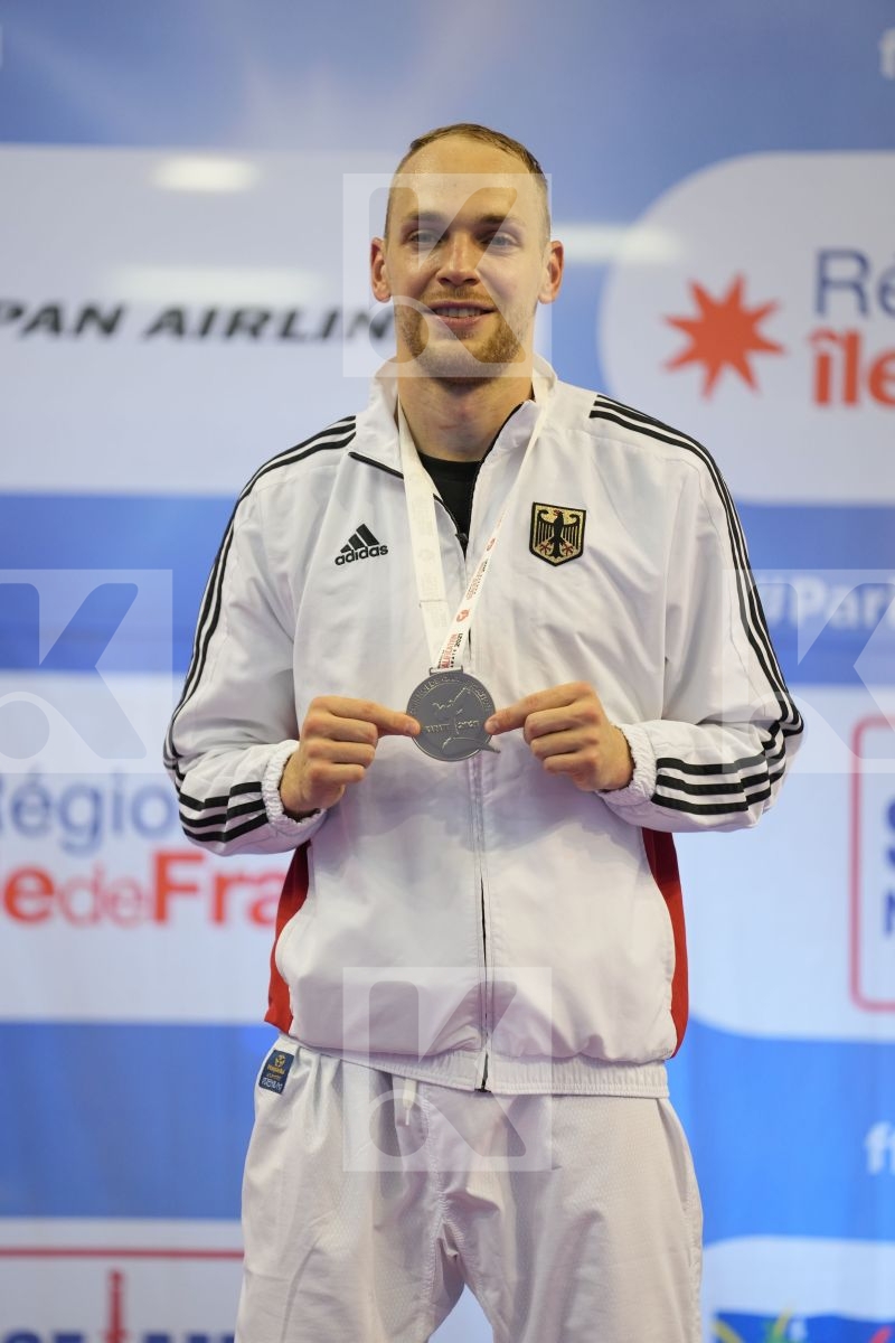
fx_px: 7122
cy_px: 672
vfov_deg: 10.8
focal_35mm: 191
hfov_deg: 7.2
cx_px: 448
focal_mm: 191
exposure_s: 1/250
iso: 800
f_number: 2.8
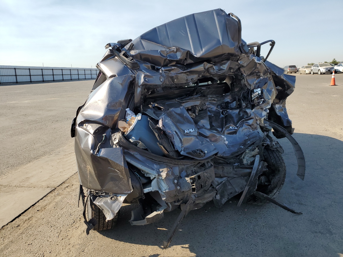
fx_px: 258
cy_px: 128
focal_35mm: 26
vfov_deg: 53.1
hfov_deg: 67.3
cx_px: 172
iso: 50
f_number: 1.5
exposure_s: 1/2000
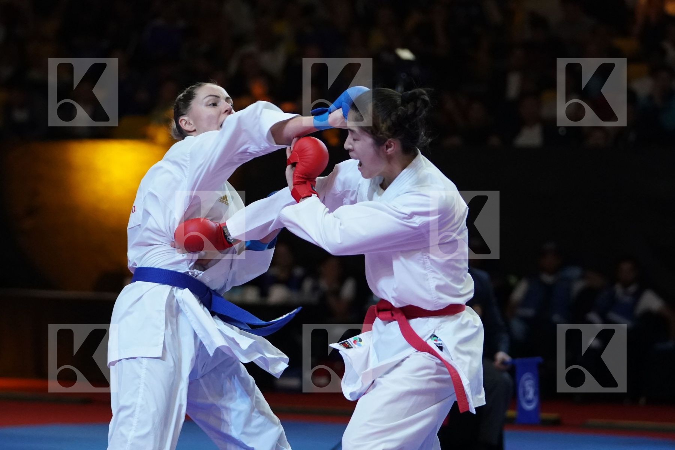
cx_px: 338
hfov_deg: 12.4
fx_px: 3112
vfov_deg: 8.3
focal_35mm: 166
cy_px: 225
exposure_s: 1/1000
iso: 5000
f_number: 2.8
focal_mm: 111
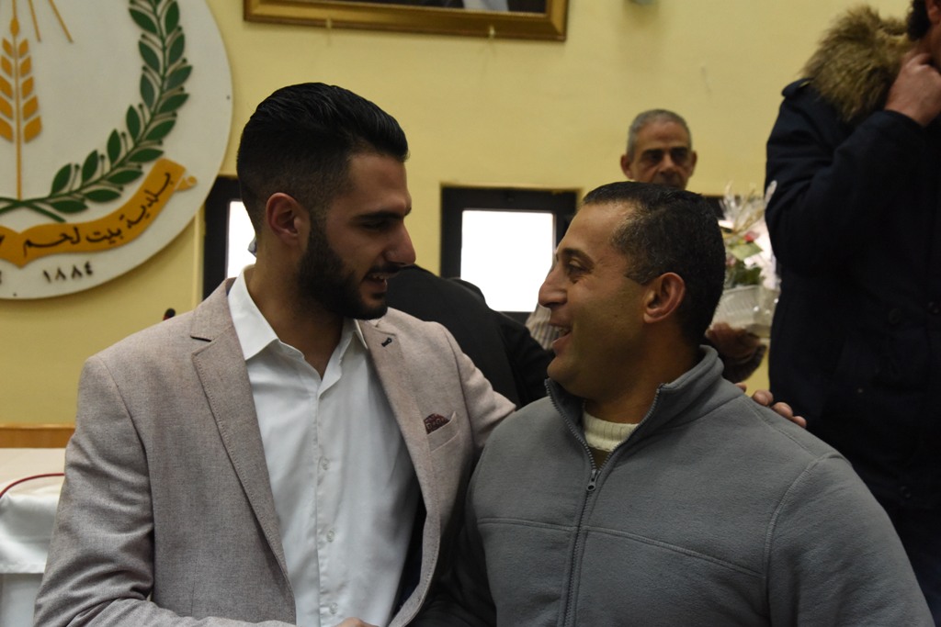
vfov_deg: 29.3
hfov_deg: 42.7
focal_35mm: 46
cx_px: 470
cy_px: 314
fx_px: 1202
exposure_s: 1/200
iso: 6400
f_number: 7.1
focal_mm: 46
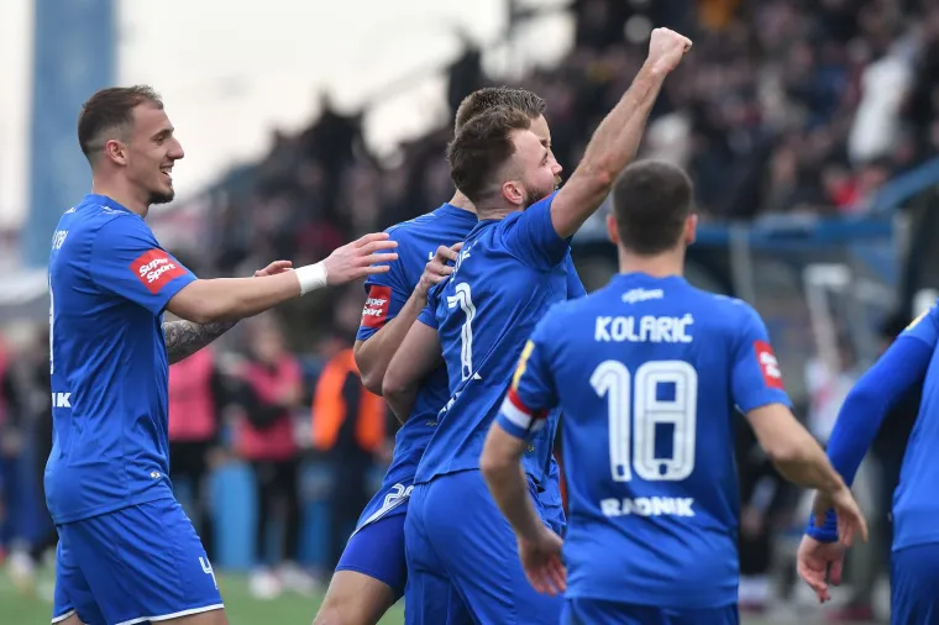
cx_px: 470
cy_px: 312
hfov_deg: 6.9
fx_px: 7821
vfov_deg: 4.6
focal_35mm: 300
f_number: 5
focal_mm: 300
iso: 1250
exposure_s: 1/1250
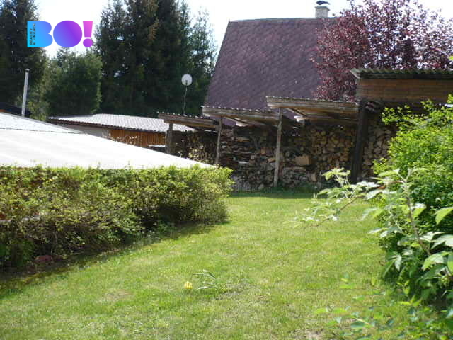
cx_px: 226
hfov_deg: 52.6
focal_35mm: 35
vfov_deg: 40.7
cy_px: 170
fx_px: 458
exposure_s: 1/640
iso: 100
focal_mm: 5.8
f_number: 2.8
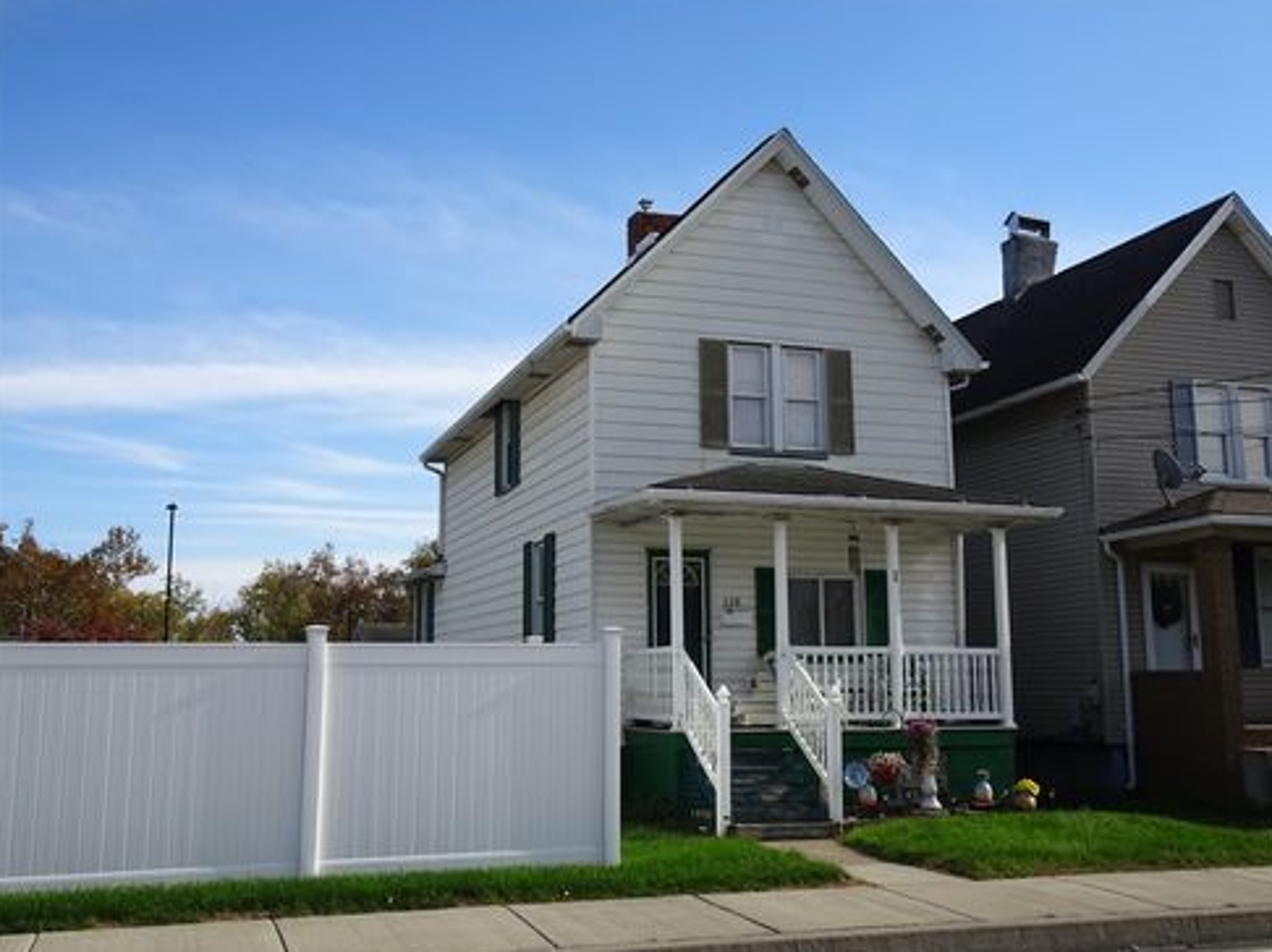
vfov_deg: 40.7
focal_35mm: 35
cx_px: 641
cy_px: 472
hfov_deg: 52.6
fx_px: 1285
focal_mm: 5.79
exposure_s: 1/640
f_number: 4
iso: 80
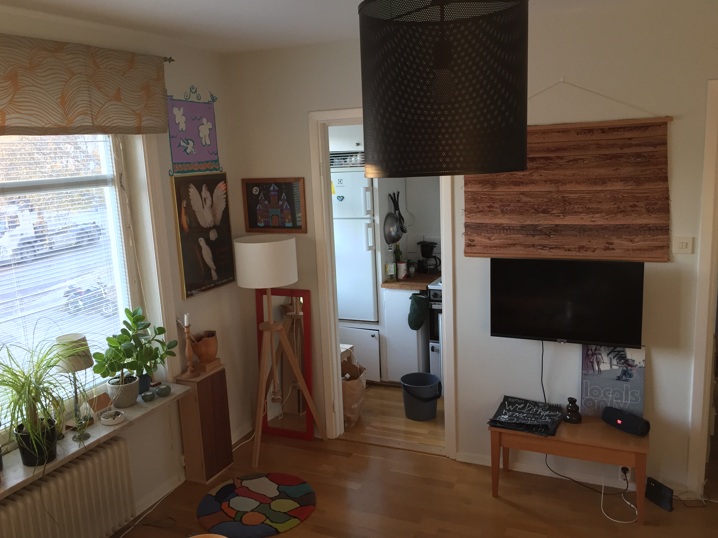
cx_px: 347
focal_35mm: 30
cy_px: 272
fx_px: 622
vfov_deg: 46.8
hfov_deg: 60.0
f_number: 2.2
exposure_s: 1/33
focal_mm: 4.15
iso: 160
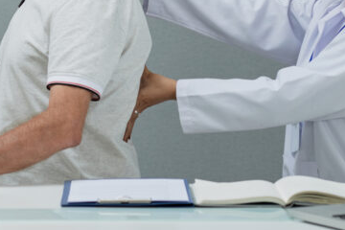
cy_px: -82
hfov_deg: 10.3
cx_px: 64
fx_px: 1907
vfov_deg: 6.8
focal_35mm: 199
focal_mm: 70
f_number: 4
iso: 100
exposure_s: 1/180
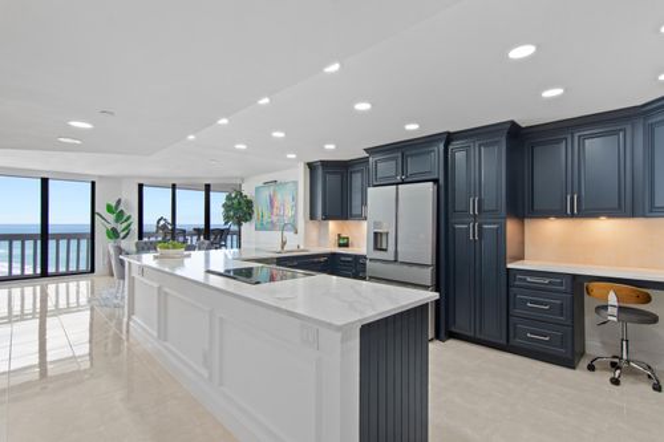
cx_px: 332
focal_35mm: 16
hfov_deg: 95.0
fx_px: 304
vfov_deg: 72.0
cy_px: 221
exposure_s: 1/15
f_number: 6.3
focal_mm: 11
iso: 320
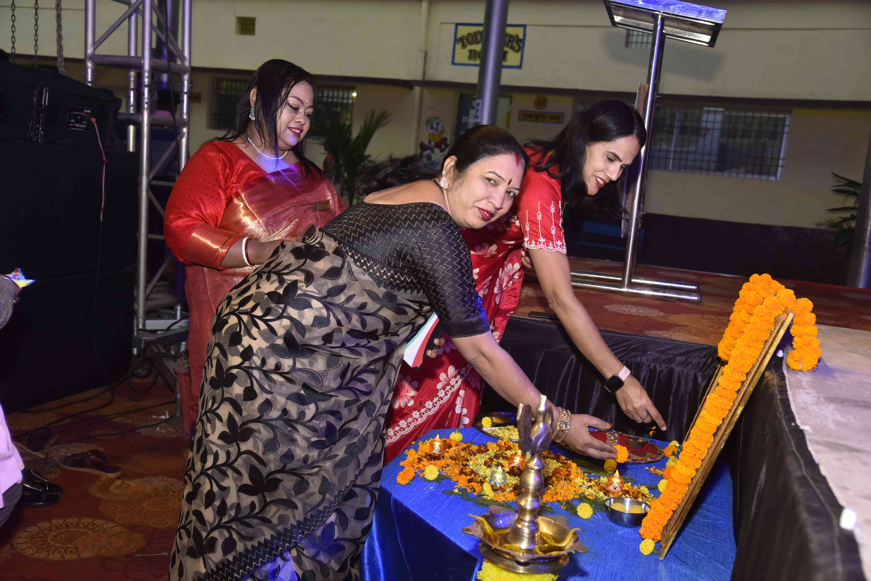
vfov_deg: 35.1
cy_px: 290
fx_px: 919
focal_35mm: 38
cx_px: 436
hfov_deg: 50.7
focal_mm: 38
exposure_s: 1/125
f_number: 5
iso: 500
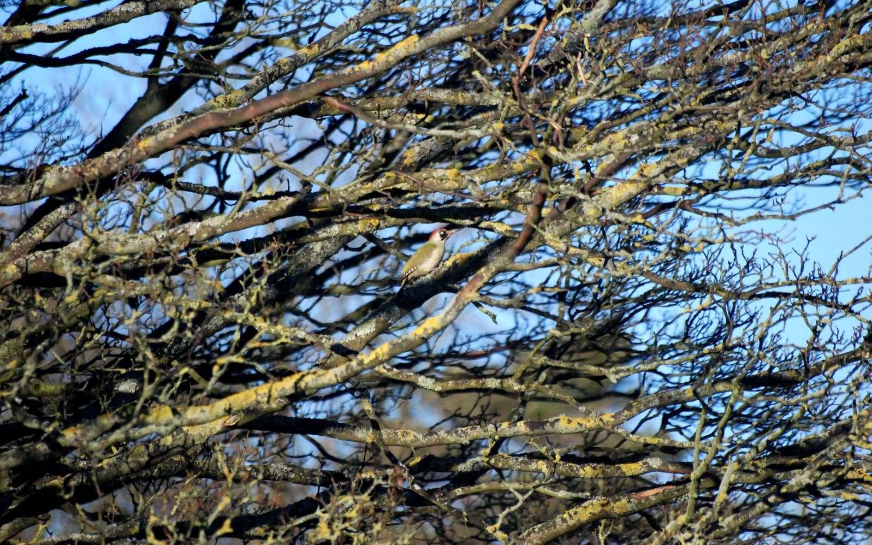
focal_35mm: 460
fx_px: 10931
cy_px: 254
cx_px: 436
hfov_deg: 4.6
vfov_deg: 2.9
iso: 1000
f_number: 5.6
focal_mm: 300
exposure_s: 1/2000
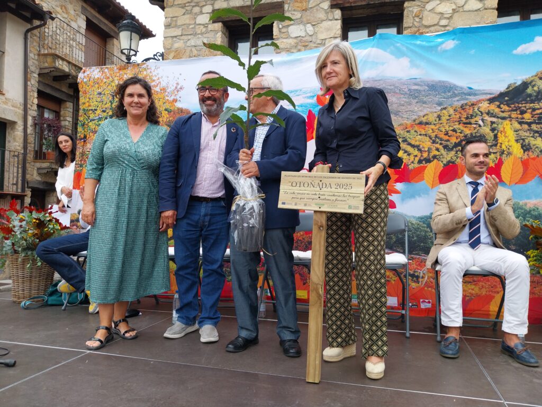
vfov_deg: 53.1
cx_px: 271
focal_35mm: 26
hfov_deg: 67.3
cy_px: 204
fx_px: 407
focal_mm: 4
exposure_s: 1/191
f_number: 1.8
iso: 25
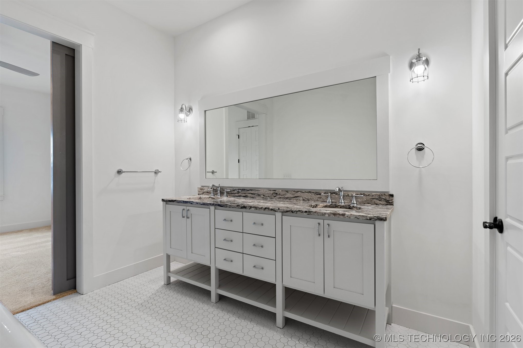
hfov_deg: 96.7
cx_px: 262
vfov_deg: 73.7
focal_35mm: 16
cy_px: 174
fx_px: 232
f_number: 8
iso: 100
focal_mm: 16
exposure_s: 1/1.67
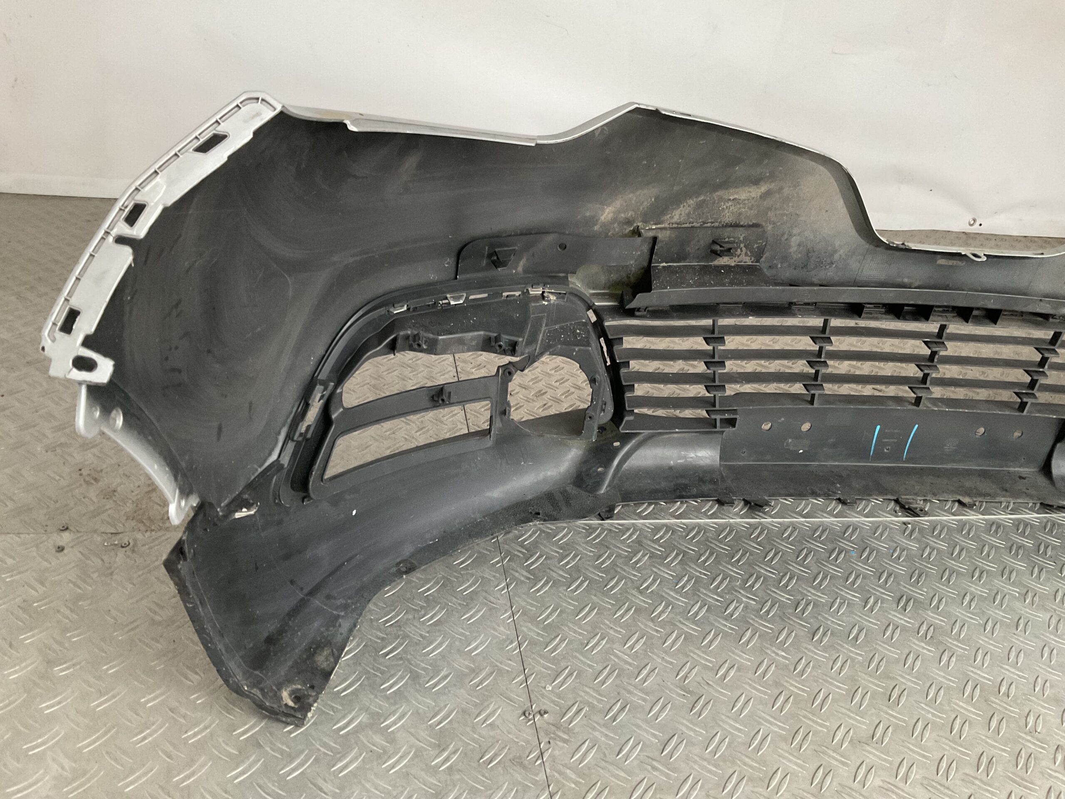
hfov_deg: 61.7
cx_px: 532
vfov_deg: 48.2
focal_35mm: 29
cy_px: 400
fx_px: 892
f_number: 1.8
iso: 250
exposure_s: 1/60
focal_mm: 3
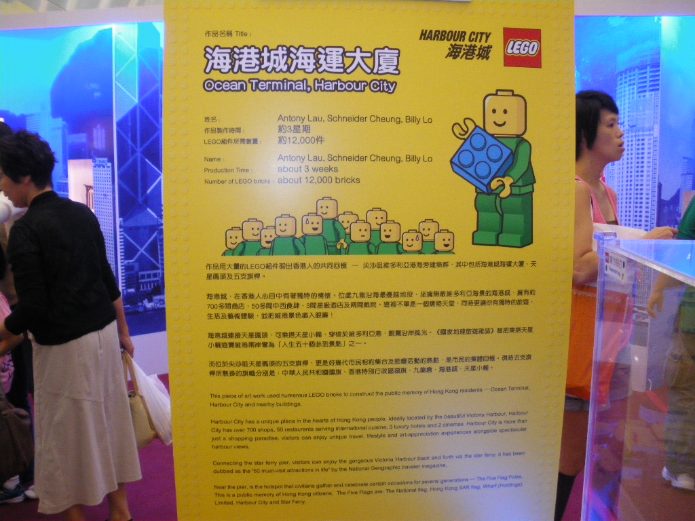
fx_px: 723
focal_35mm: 36
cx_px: 348
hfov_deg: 51.4
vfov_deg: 39.7
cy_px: 260
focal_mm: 6.3
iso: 400
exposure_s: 1/50
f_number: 3.5
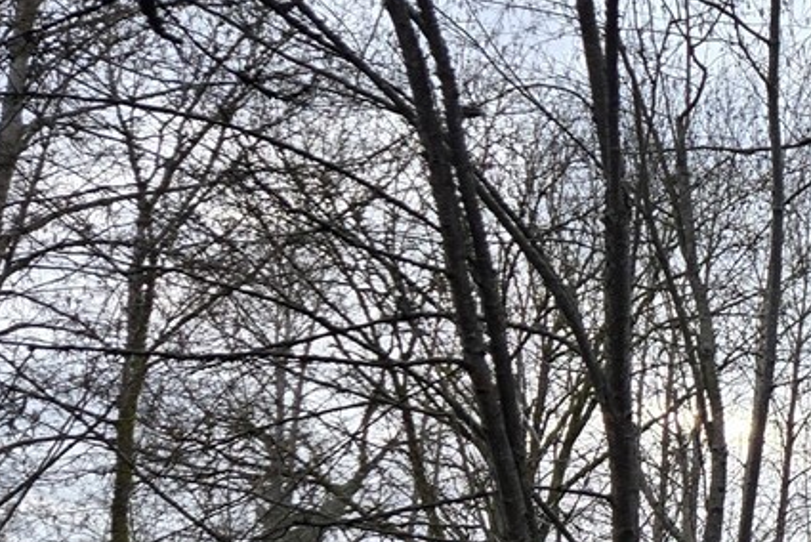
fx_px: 2029
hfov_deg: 19.6
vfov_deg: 14.9
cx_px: 1229
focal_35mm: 90
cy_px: 552
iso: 25
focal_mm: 5.4
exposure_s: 1/180
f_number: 1.8
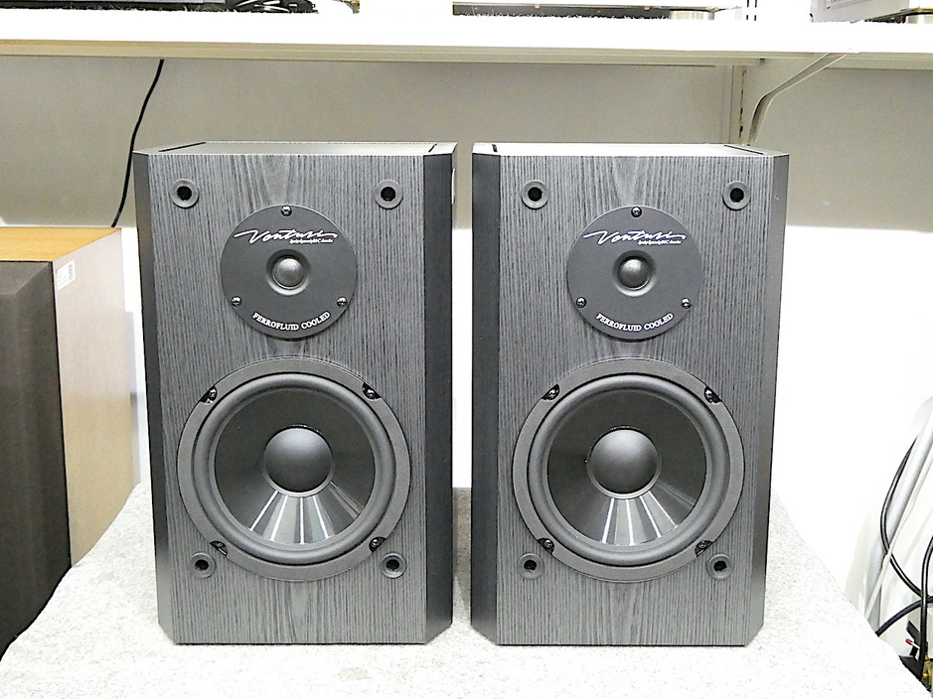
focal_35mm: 45
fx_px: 1213
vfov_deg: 32.2
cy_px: 355
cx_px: 465
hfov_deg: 42.1
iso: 1600
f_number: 4.7
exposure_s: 1/13
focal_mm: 7.8
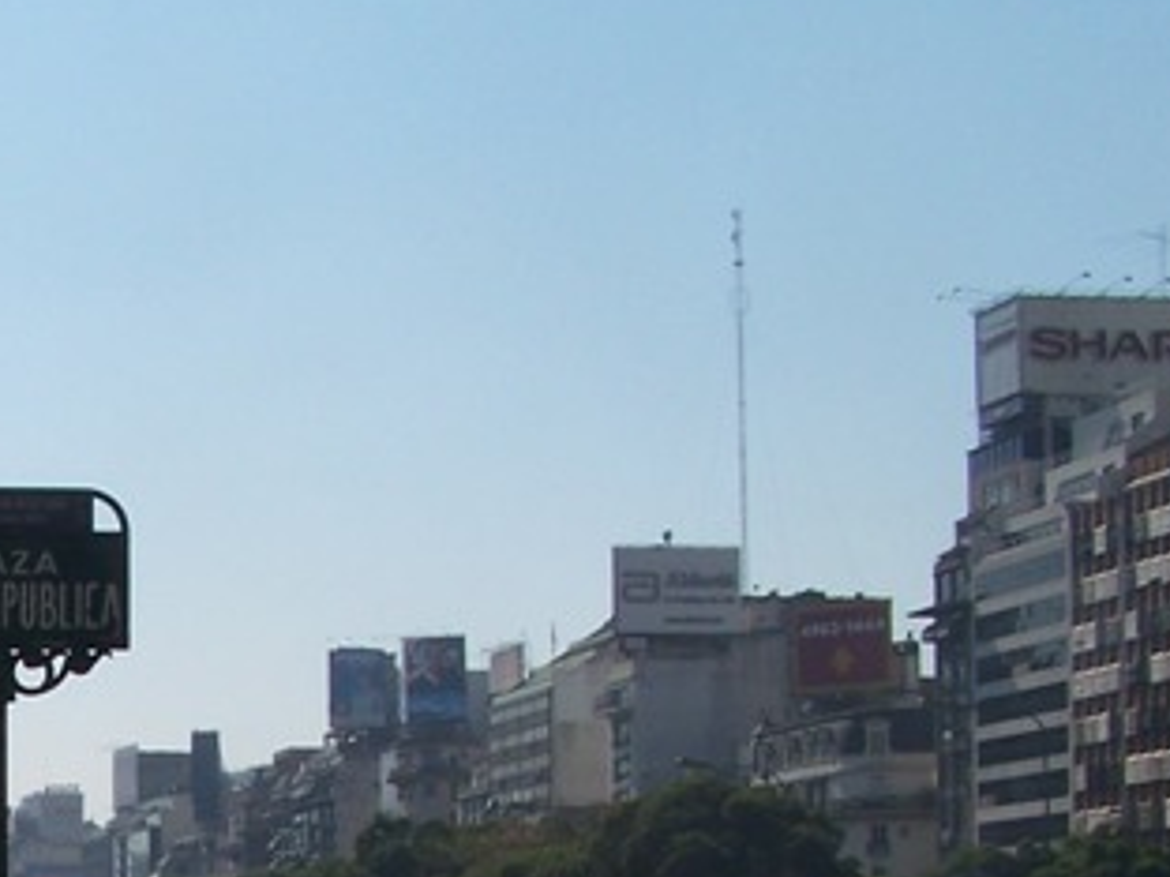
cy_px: 884
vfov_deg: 15.4
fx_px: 3177
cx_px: -144
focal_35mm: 94
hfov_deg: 19.9
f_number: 8
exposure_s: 1/500
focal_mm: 6.3
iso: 80
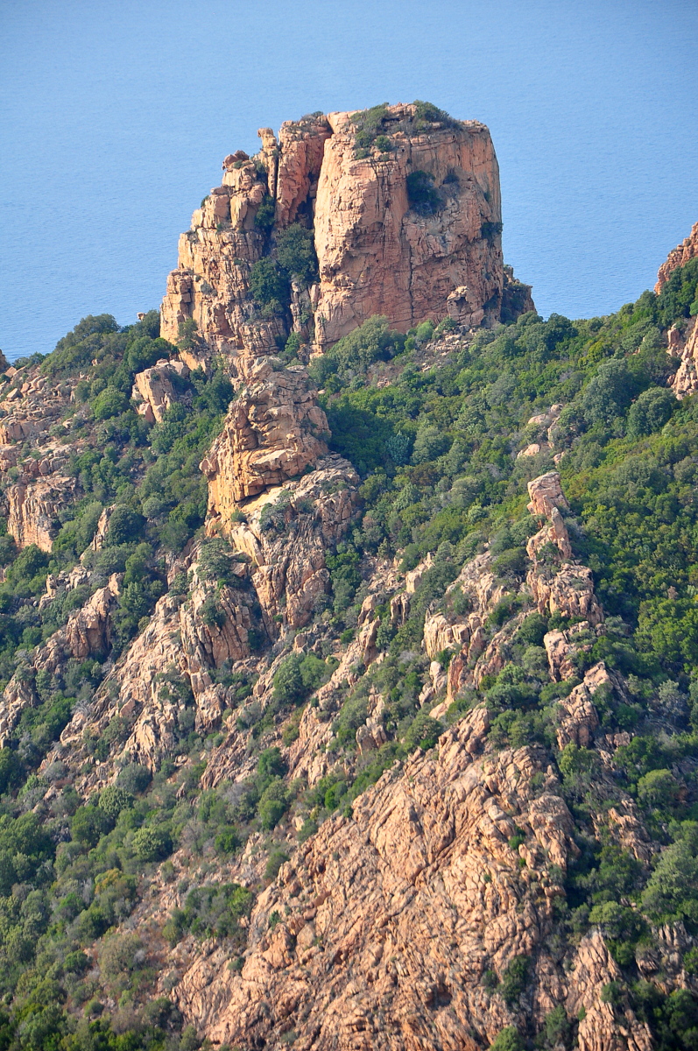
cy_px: 526
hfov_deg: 8.7
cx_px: 349
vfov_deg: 13.1
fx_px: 4592
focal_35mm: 158
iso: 400
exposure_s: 1/640
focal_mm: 105
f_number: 6.3
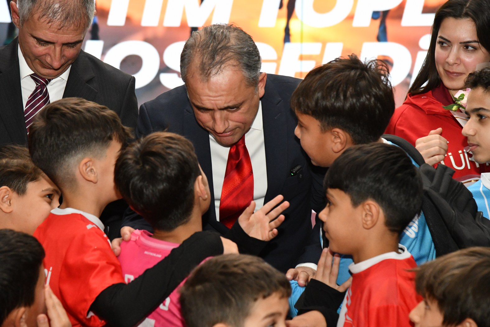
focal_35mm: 105
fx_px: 1429
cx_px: 245
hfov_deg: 19.5
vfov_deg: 13.0
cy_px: 164
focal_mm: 105
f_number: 5.6
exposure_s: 1/250
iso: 5000
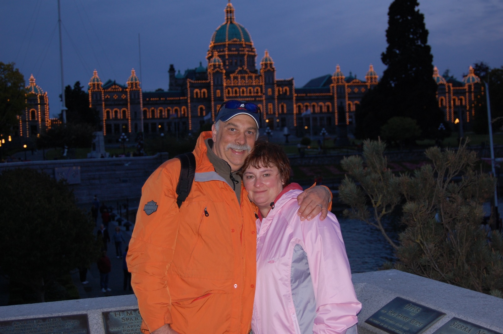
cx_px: 252
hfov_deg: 35.1
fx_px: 796
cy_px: 167
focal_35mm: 57
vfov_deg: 23.7
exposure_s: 1/60
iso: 400
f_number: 5
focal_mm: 38
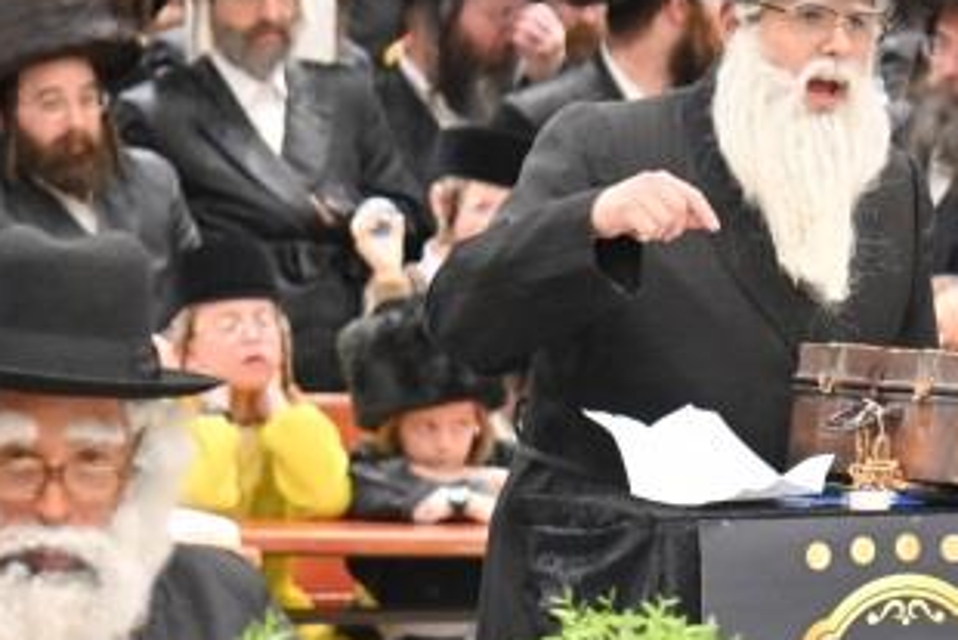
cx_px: 810
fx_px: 10542
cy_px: 493
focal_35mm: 396
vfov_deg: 3.5
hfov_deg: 5.2
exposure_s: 1/250
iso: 1000
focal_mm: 120
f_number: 4
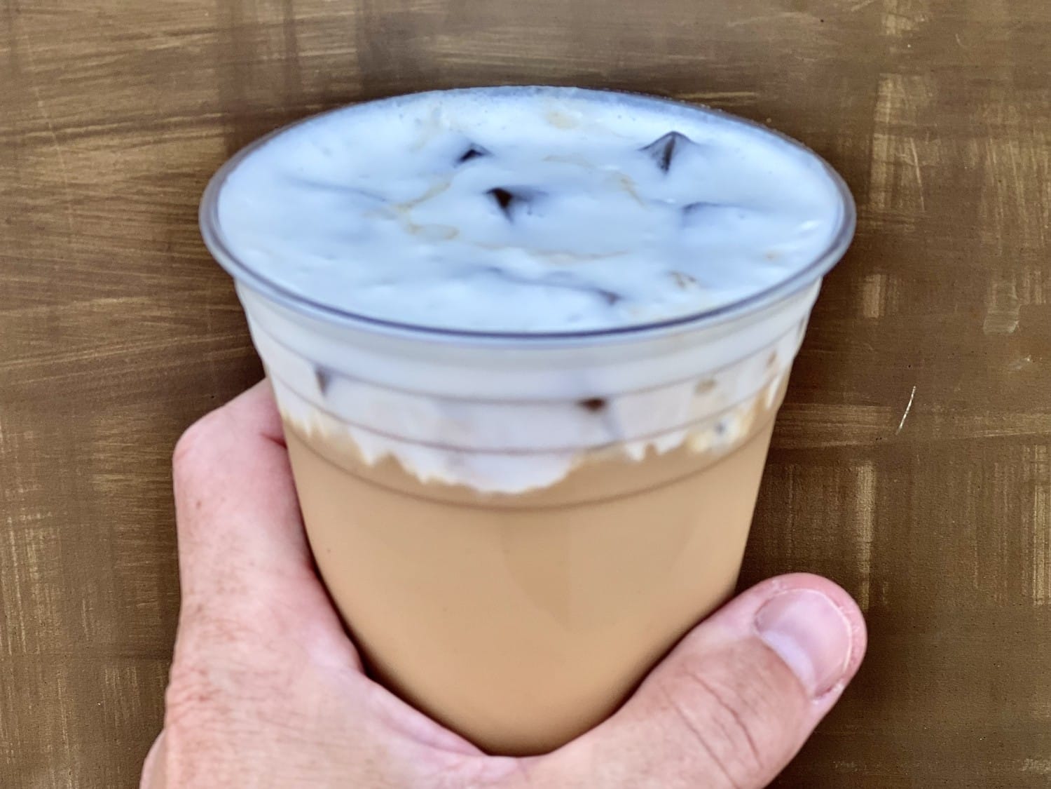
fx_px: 2338
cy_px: 394
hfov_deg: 25.3
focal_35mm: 77
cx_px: 526
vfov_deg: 19.1
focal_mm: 9
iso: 25
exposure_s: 1/172
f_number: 2.8
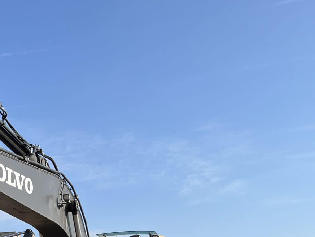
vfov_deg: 22.4
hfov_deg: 30.1
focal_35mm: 61
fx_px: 555
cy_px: 274
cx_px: 21
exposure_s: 1/2825
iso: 50
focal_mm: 5.1
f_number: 1.6
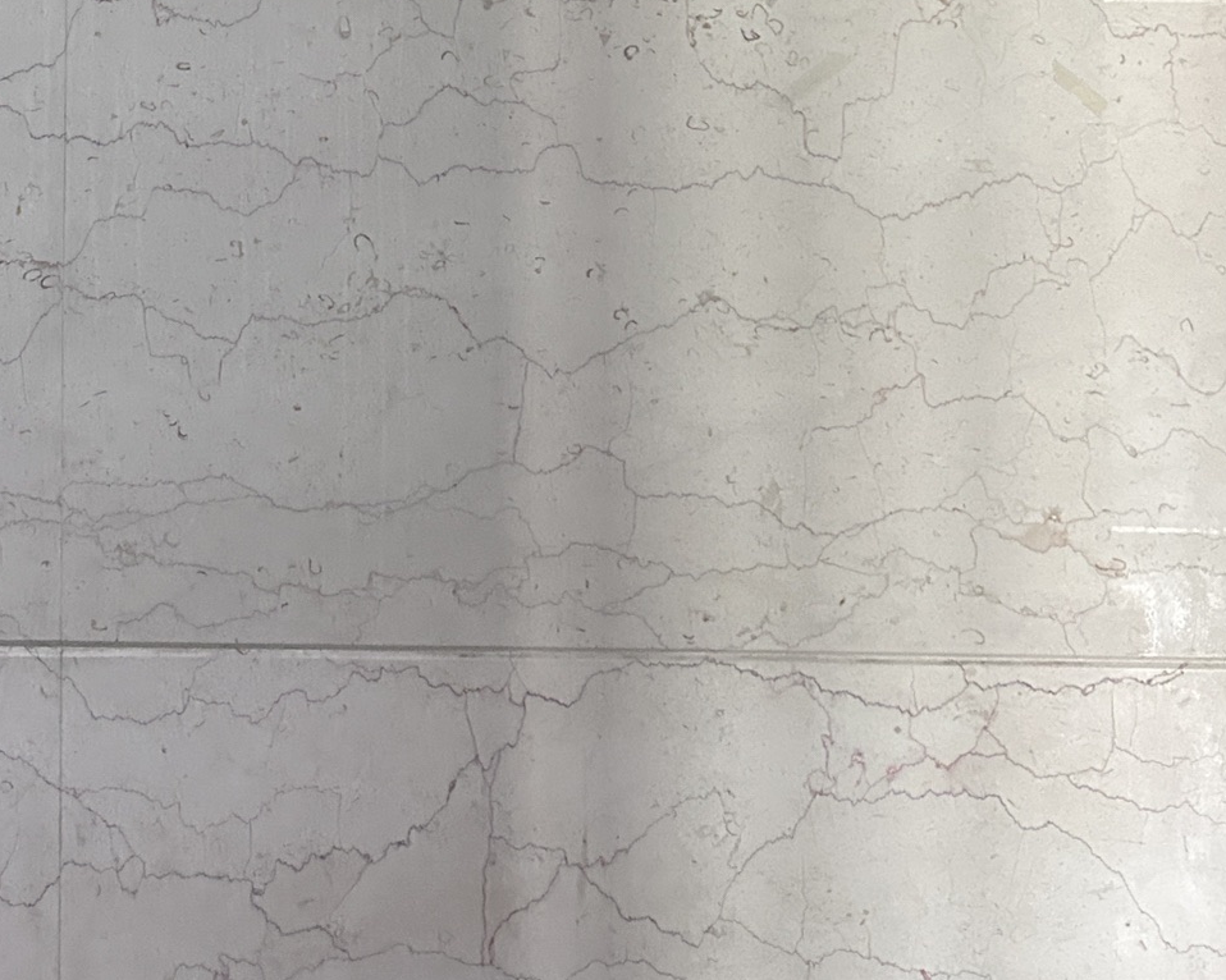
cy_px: -192
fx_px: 1923
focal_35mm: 53
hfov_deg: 34.5
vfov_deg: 25.7
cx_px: 276
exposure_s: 1/50
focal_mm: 5.7
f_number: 1.5
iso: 500
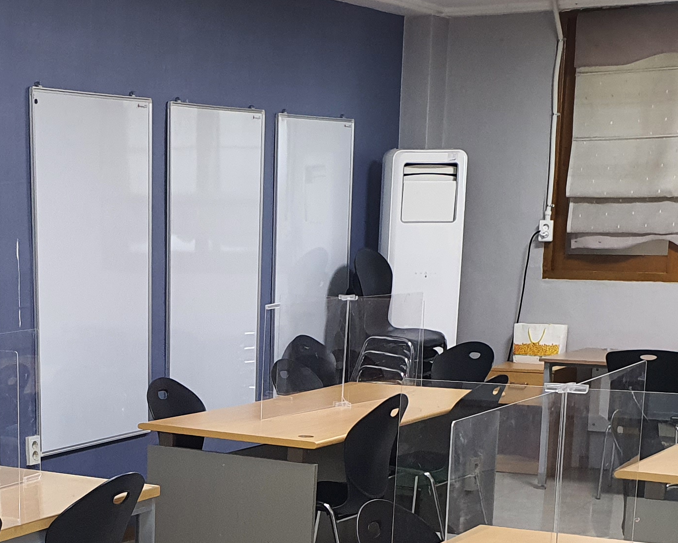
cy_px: 592
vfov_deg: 19.8
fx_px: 1485
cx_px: 99
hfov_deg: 25.1
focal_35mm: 74
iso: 200
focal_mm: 4.3
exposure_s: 1/60
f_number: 2.4
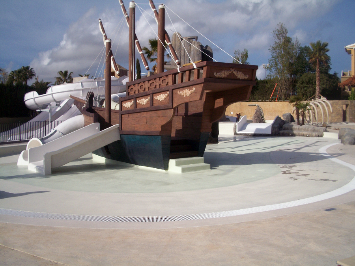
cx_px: 178
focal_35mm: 35
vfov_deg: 40.7
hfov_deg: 52.6
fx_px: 359
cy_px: 133
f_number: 5.6
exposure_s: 1/800
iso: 80
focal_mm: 6.3
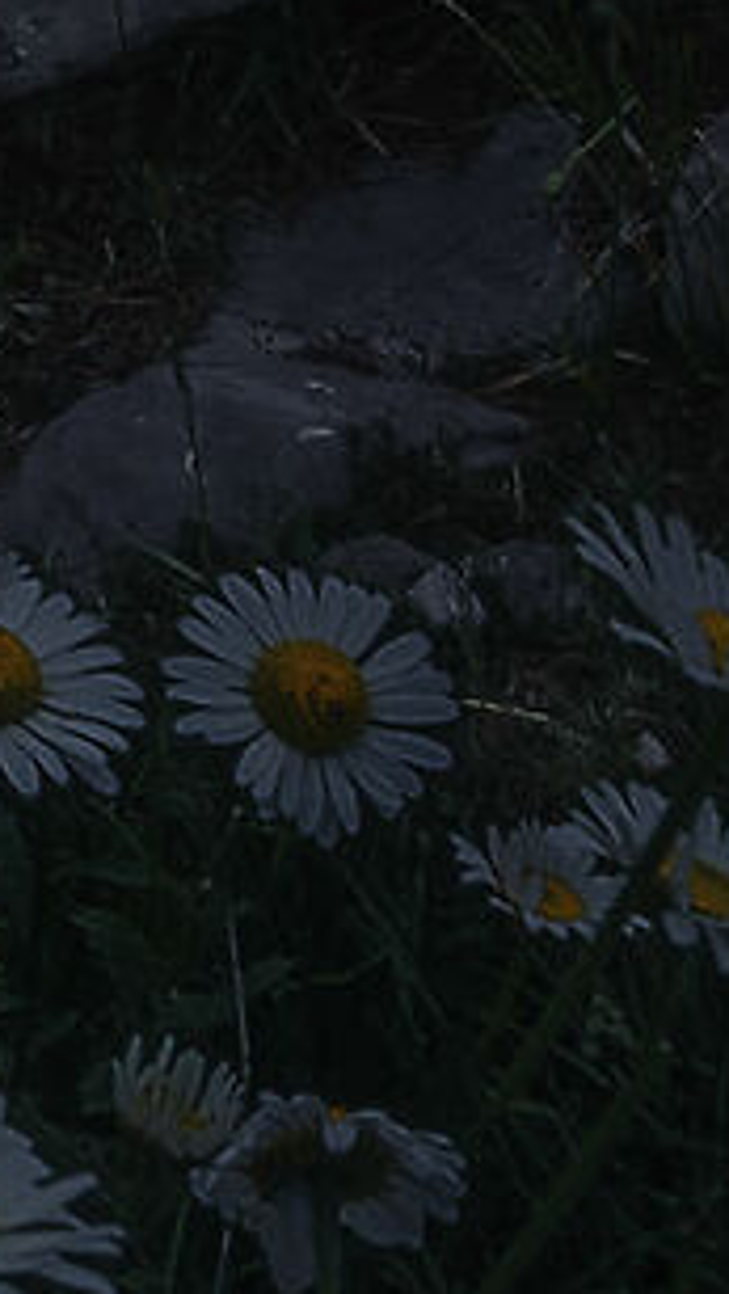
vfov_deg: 14.2
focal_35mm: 131
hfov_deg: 6.5
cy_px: -1163
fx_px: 4496
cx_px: -2587
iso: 100
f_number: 13
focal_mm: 16
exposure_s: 1/13
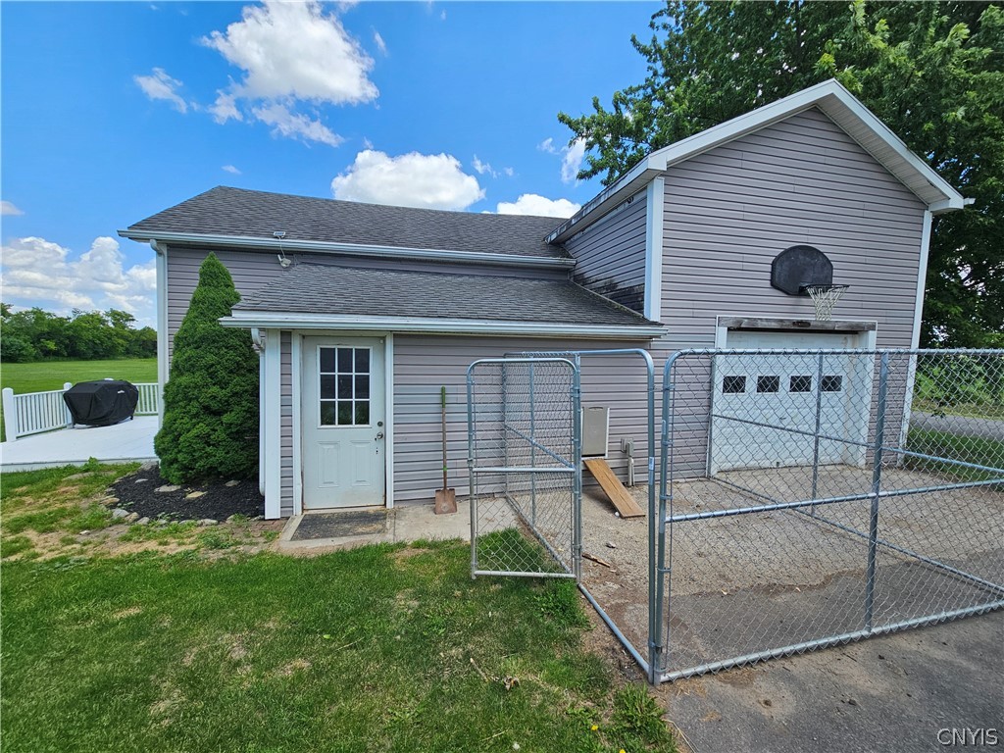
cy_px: 376
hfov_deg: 106.2
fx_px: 377
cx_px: 502
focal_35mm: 13
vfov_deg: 89.9
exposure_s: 1/1376
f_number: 2.2
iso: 50
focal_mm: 2.2
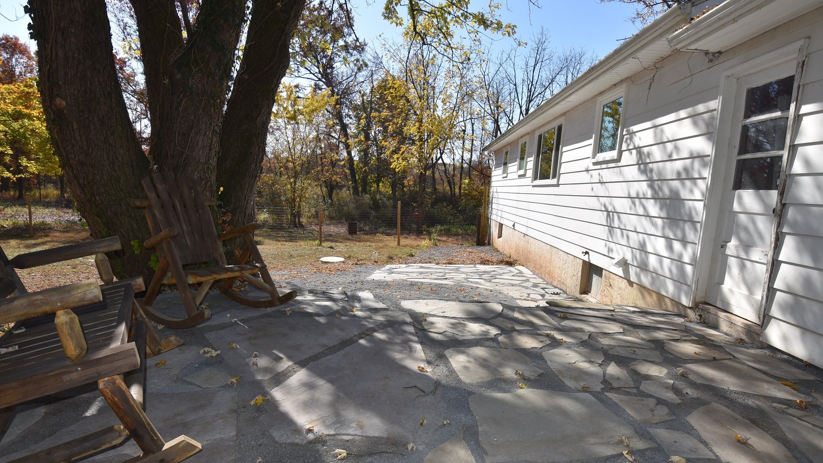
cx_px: 411
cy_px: 247
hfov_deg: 89.6
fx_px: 415
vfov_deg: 58.3
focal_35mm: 19
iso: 100
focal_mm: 12
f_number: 7.1
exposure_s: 1/250
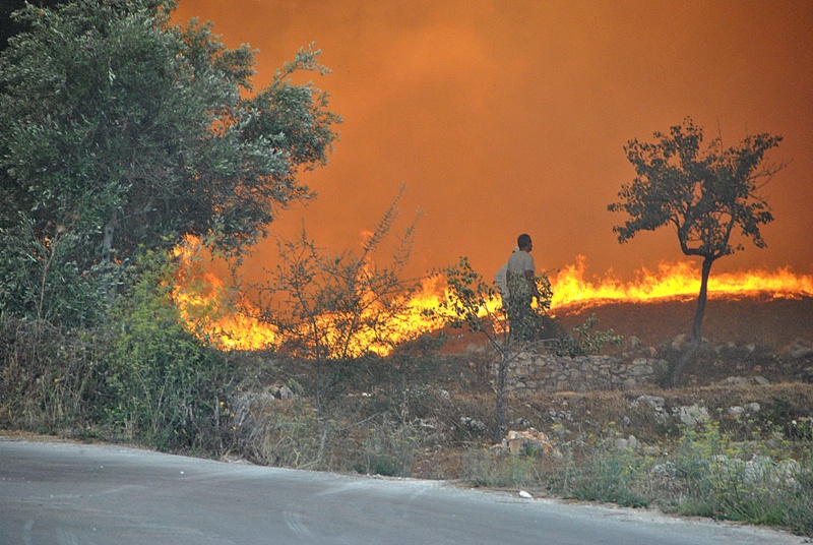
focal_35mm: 300
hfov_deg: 6.9
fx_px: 6785
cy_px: 272
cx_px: 406
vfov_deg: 4.6
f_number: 5.6
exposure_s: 1/500
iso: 800
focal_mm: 200
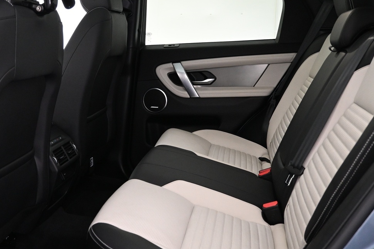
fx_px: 416
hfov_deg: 48.1
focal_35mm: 40
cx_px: 146
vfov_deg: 33.3
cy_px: 106
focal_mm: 16
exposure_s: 1/20
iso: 1600
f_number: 3.5
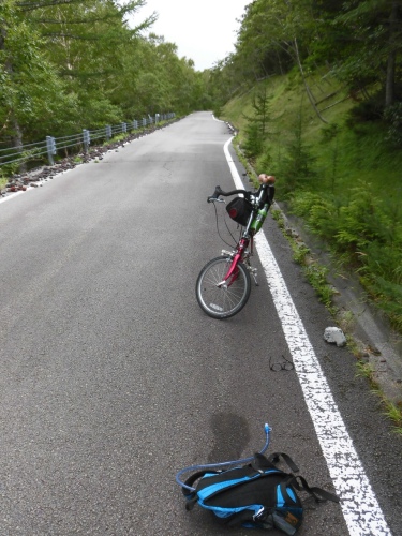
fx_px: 495
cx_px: 201
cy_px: 268
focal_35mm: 32
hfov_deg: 44.2
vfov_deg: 56.8
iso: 100
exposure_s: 1/320
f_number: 3.5
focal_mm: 5.81
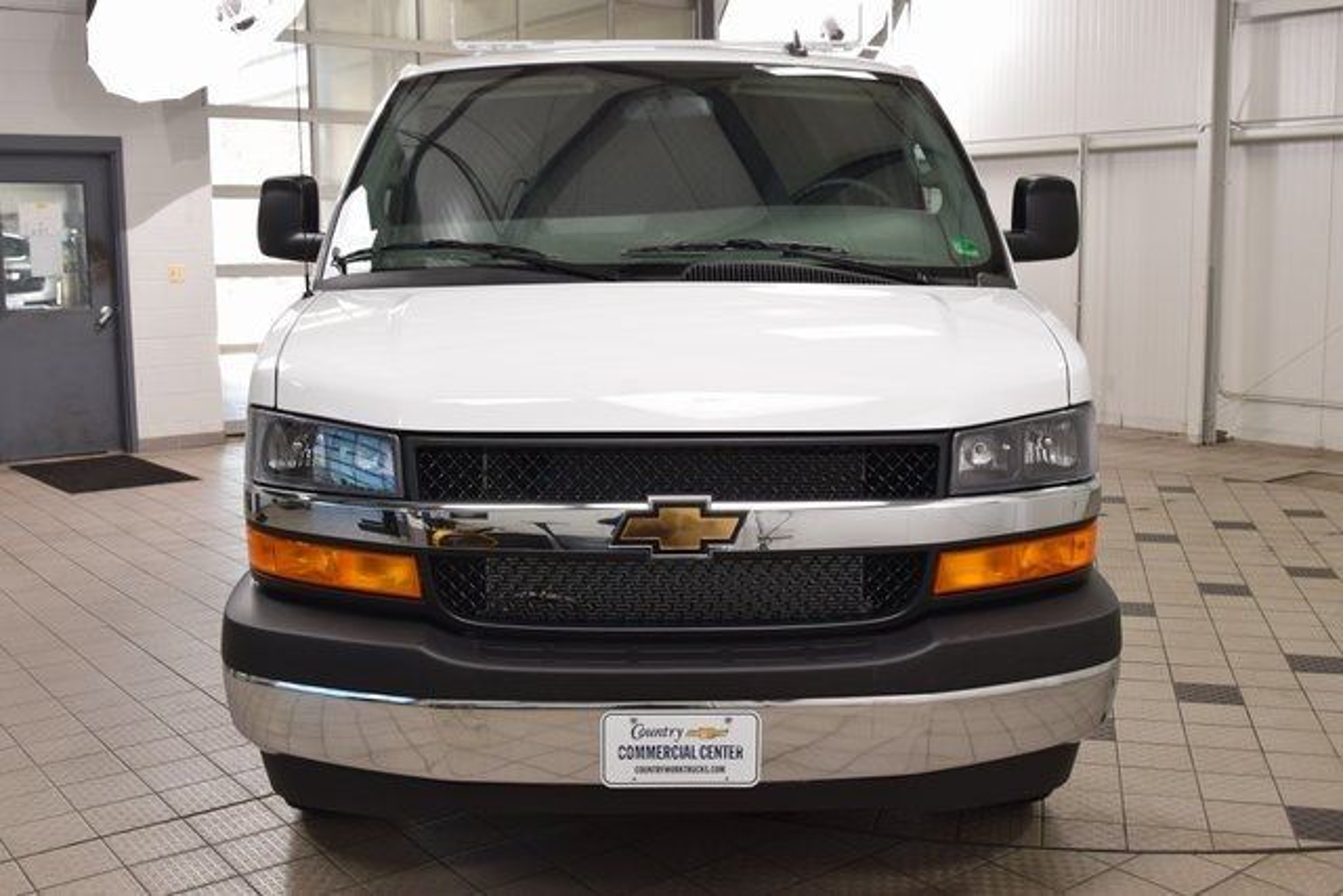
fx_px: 1343
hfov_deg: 53.1
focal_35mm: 36
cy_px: 448
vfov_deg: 36.9
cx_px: 672
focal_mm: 24
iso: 800
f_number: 8
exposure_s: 1/60
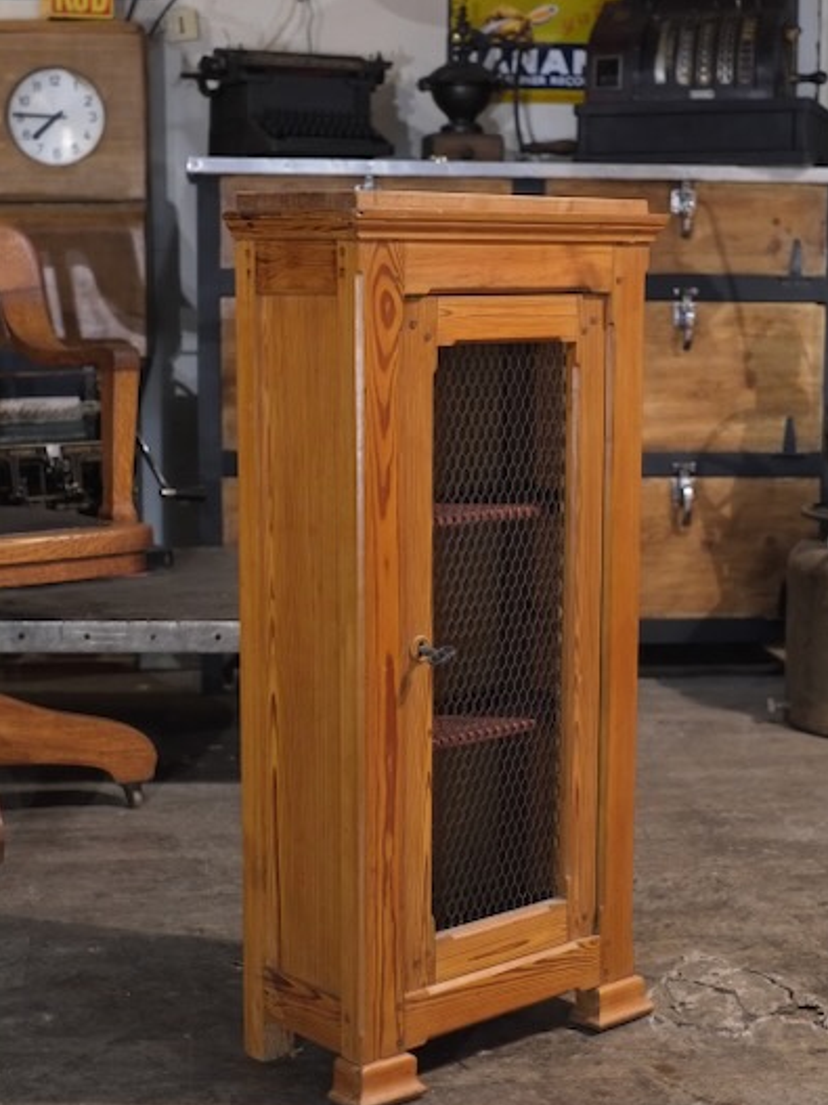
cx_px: 415
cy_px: 545
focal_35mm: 58
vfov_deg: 33.2
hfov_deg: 25.2
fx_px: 1851
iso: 3200
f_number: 4
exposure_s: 1/125
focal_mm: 35
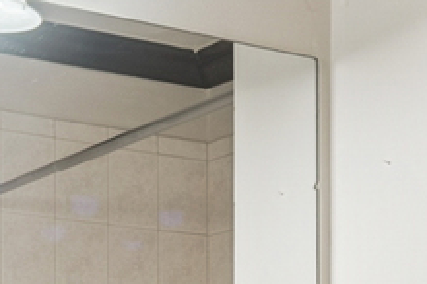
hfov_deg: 15.4
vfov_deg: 9.7
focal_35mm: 133
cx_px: 304
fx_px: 1575
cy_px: 539
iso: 320
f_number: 8
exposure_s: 1/25
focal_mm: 18
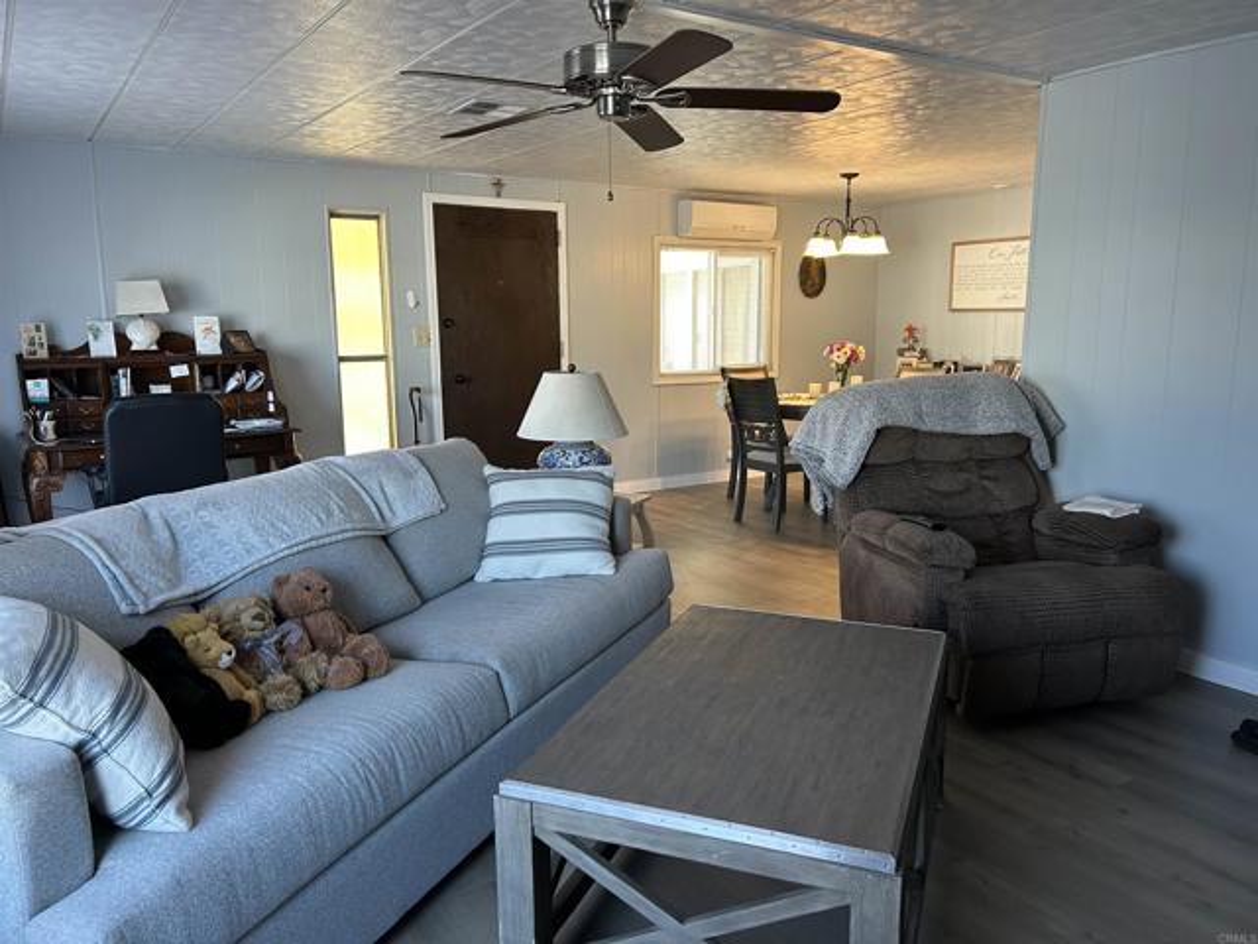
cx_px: 629
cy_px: 472
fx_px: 945
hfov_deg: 67.3
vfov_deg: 53.1
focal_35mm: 26
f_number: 1.5
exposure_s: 1/60
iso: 160
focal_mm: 5.7
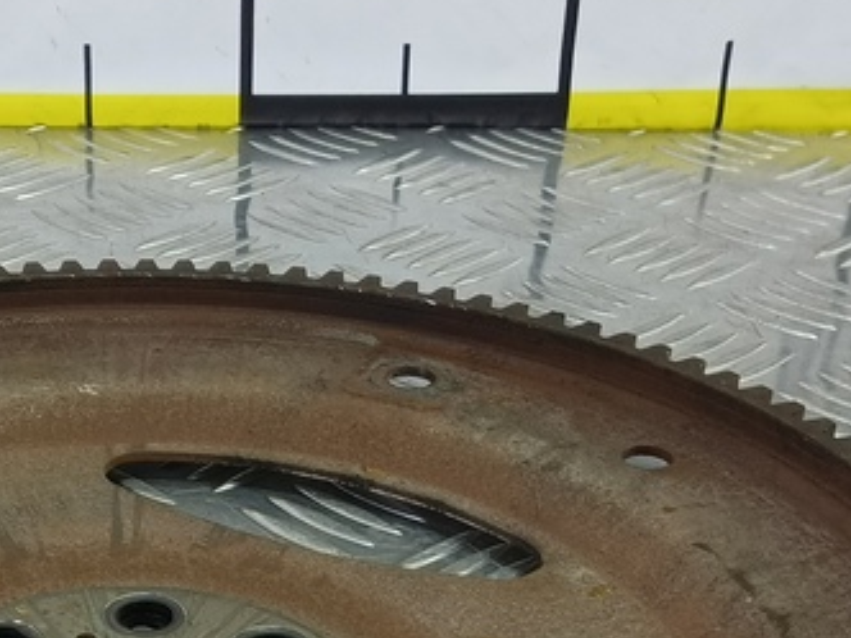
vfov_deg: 19.0
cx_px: 154
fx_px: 1745
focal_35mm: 71
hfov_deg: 26.8
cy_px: 863
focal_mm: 4.11
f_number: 1.6
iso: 143
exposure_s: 1/50
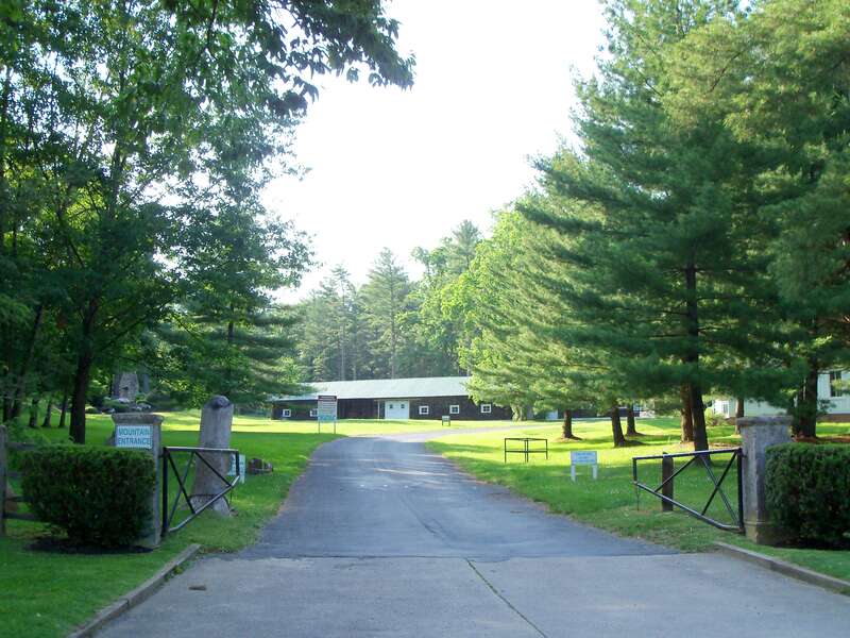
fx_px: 982
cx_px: 425
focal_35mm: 40
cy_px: 319
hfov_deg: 46.8
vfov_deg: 36.0
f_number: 3.1
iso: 80
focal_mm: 7.2
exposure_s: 1/200
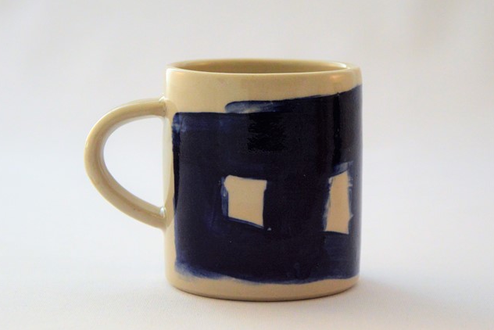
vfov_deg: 15.5
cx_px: 246
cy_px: 166
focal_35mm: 88
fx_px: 1208
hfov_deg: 23.1
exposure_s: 1/400
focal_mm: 58
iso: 1600
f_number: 5
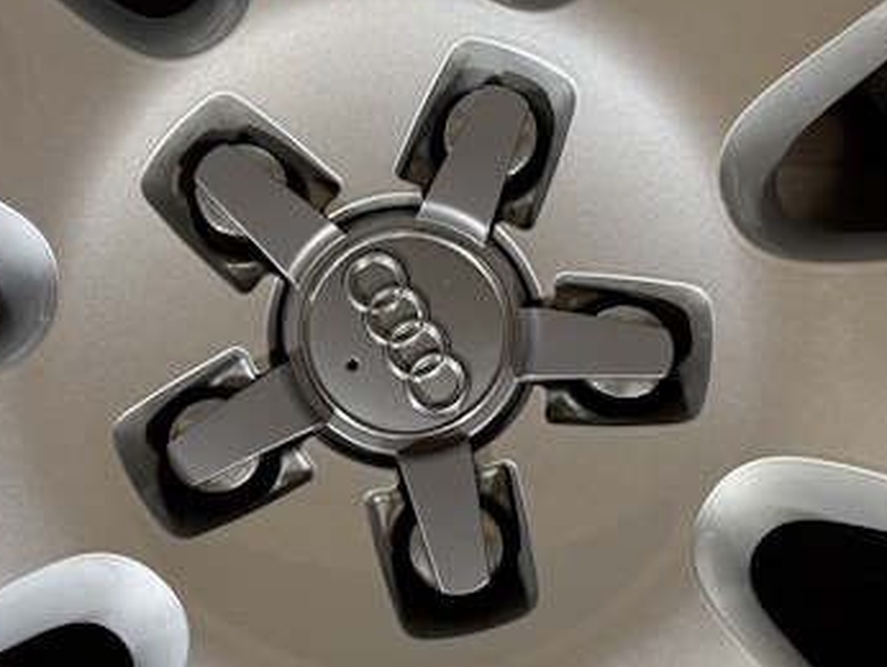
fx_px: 1821
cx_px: 454
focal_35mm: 71
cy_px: 382
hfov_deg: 27.4
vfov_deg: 20.7
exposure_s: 1/50
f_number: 1.78
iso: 125
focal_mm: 6.76
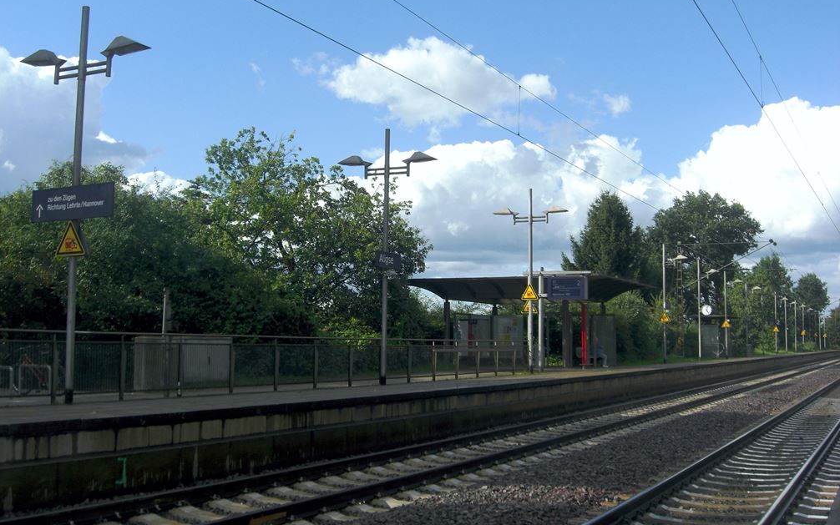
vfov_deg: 31.3
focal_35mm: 41
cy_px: 258
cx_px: 413
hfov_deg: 48.2
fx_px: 939
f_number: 4
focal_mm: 7.9
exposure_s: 1/800
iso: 80
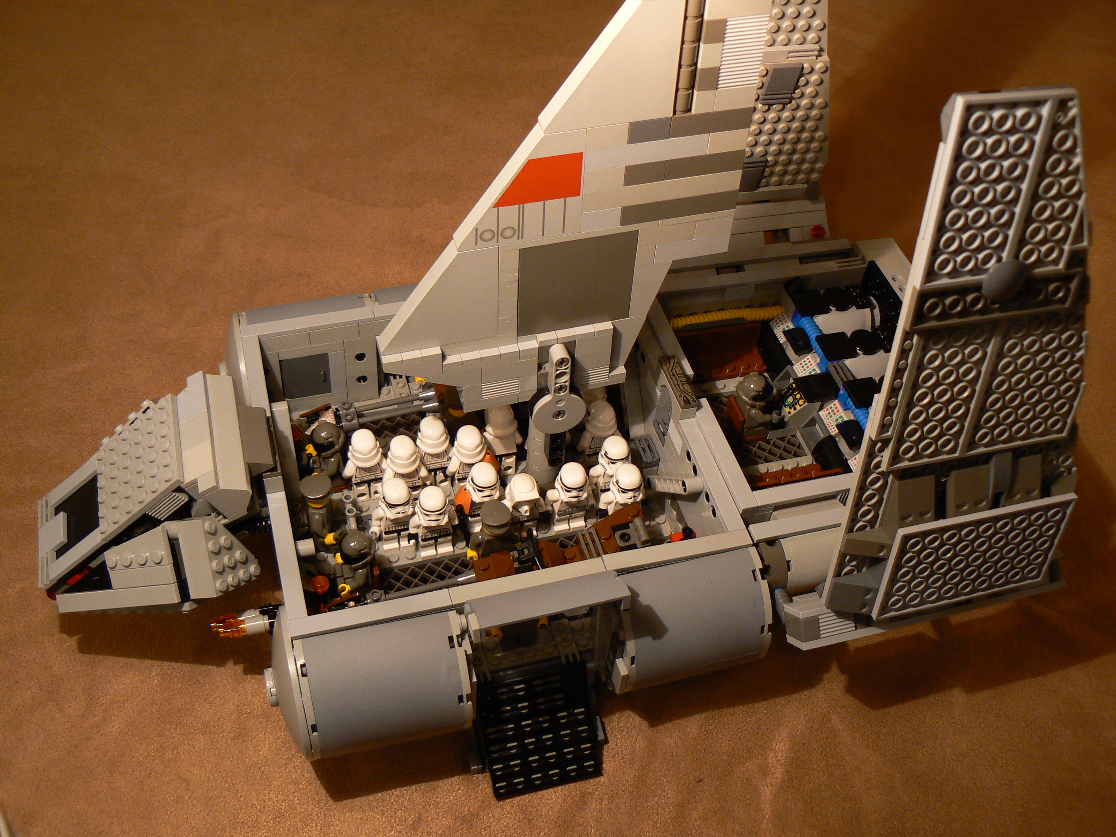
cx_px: 558
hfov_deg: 51.4
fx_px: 1161
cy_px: 418
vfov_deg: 39.7
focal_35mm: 36
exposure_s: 1/10
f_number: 2.8
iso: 100
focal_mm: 6
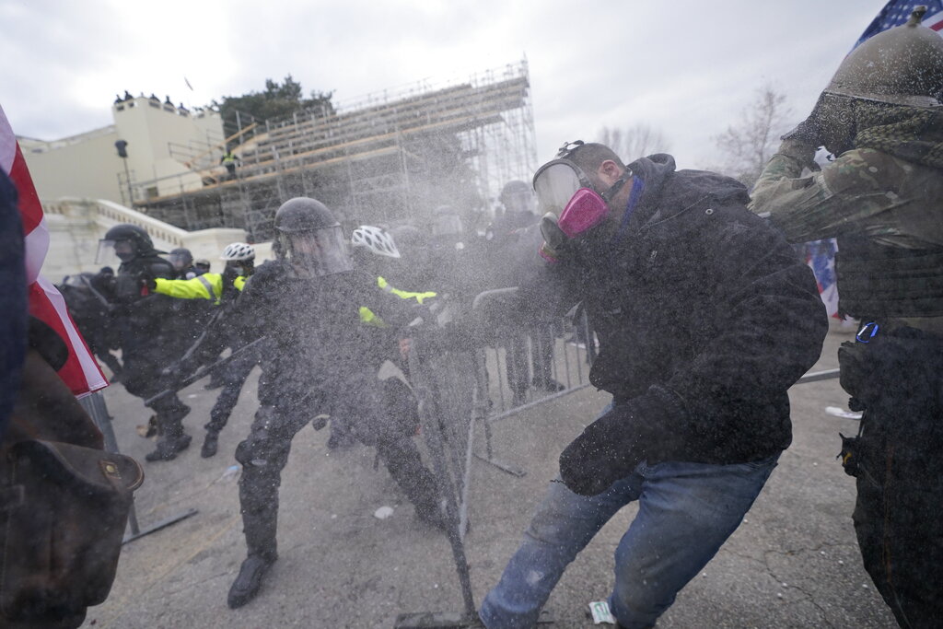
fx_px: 419
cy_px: 314
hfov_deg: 96.7
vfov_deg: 73.8
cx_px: 472
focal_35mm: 16
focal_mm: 16
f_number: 2.8
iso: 1600
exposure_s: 1/10000
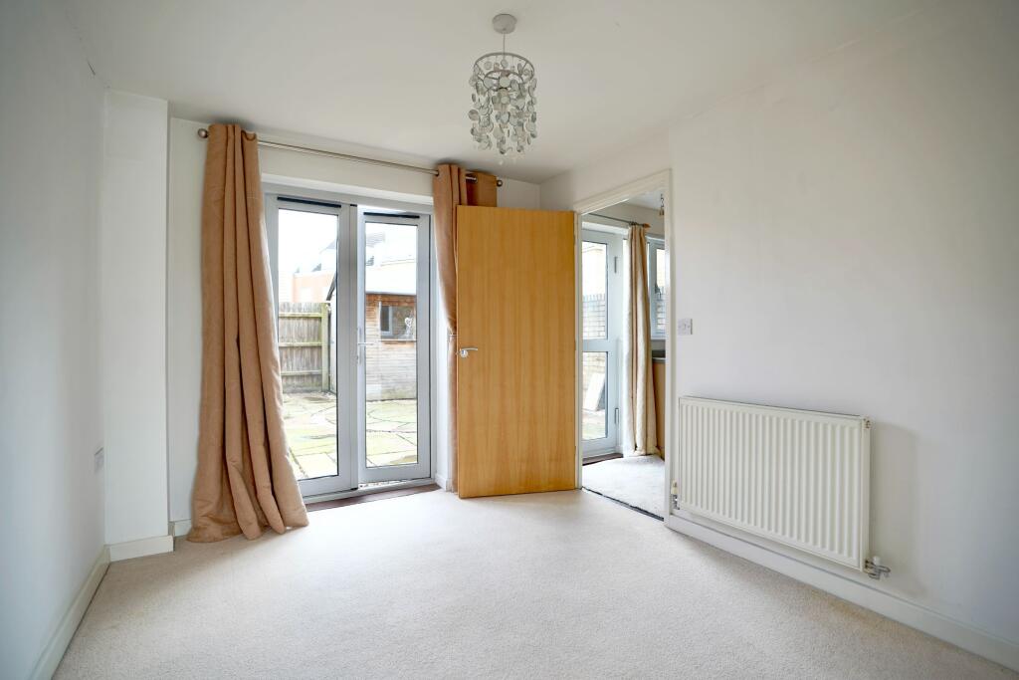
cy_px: 340
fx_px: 453
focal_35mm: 16
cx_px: 510
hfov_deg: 96.7
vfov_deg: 73.8
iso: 100
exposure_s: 1/50
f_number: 3.2
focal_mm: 16
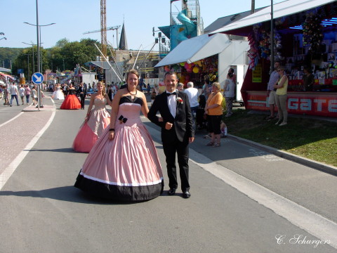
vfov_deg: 36.0
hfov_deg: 46.8
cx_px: 168
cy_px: 126
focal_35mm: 40
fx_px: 389
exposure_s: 1/240
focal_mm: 6.2
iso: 70
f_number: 5
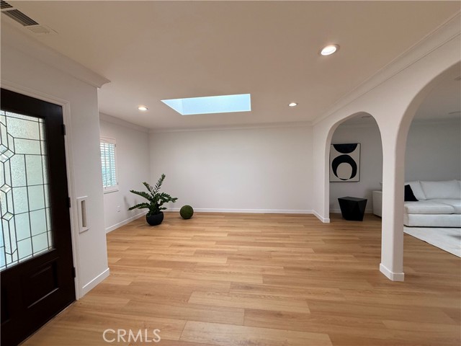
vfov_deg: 85.7
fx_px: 186
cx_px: 230
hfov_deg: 102.1
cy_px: 173
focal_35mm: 14
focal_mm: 2.22
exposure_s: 1/120
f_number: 2.2
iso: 200
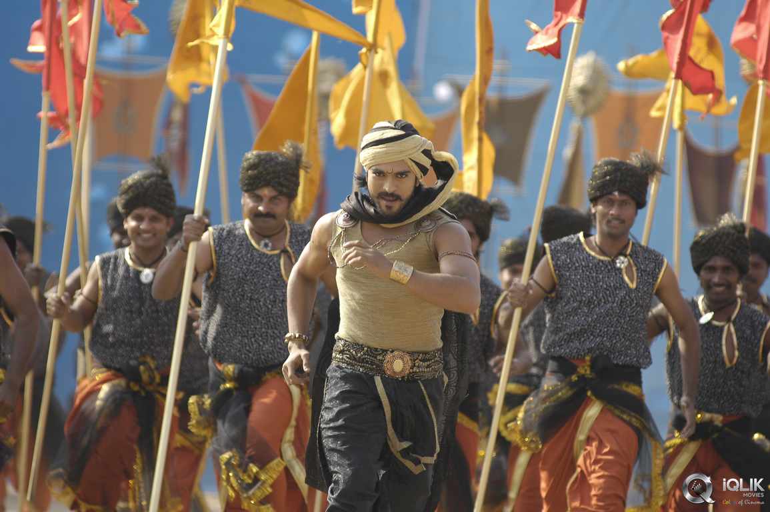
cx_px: 385
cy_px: 256
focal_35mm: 300
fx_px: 6411
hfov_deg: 6.9
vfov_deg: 4.6
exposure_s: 1/500
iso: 200
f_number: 4.5
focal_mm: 200
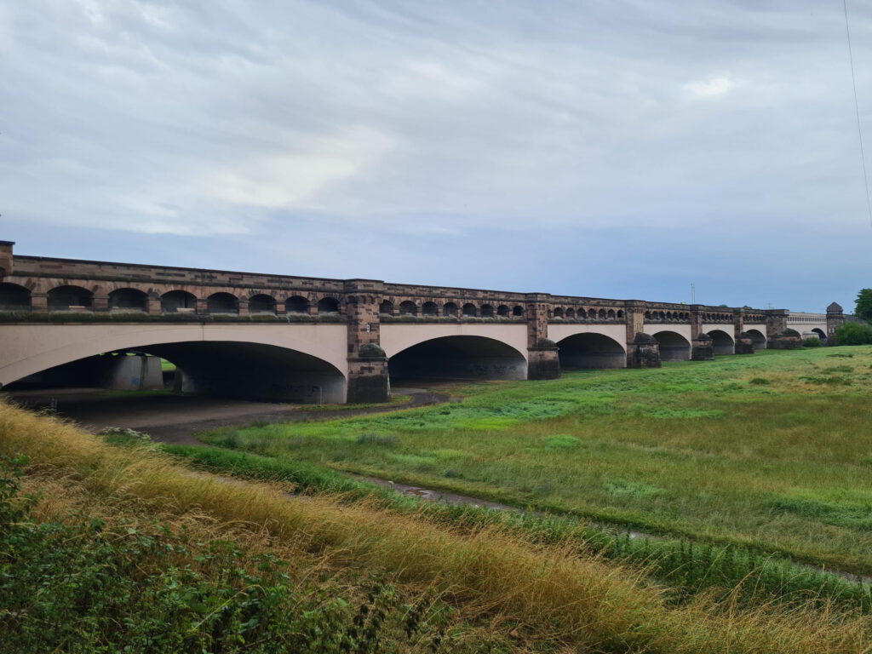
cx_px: 436
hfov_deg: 67.3
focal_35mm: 26
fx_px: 655
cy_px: 327
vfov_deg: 53.1
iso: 50
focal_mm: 5.4
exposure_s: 1/1292
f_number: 1.8
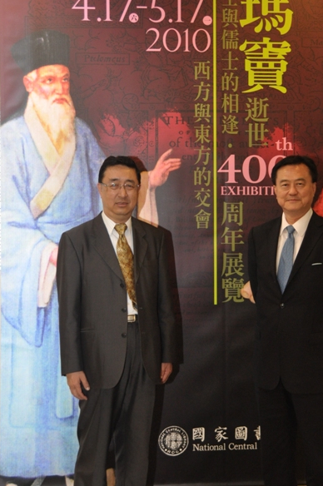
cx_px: 218
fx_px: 859
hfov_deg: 21.2
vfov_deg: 31.6
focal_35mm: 64
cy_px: 208
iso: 800
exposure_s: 1/30
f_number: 4
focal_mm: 31
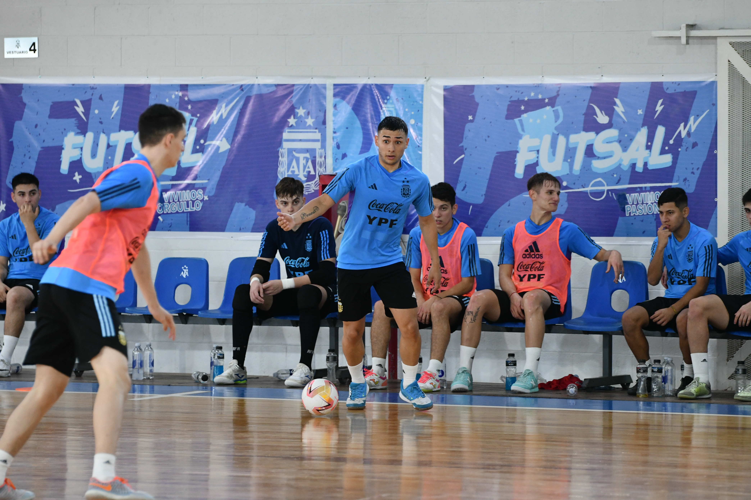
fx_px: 4214
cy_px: 250
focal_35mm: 202
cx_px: 376
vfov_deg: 6.8
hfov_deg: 10.2
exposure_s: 1/500
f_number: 2.8
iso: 2000
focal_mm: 135
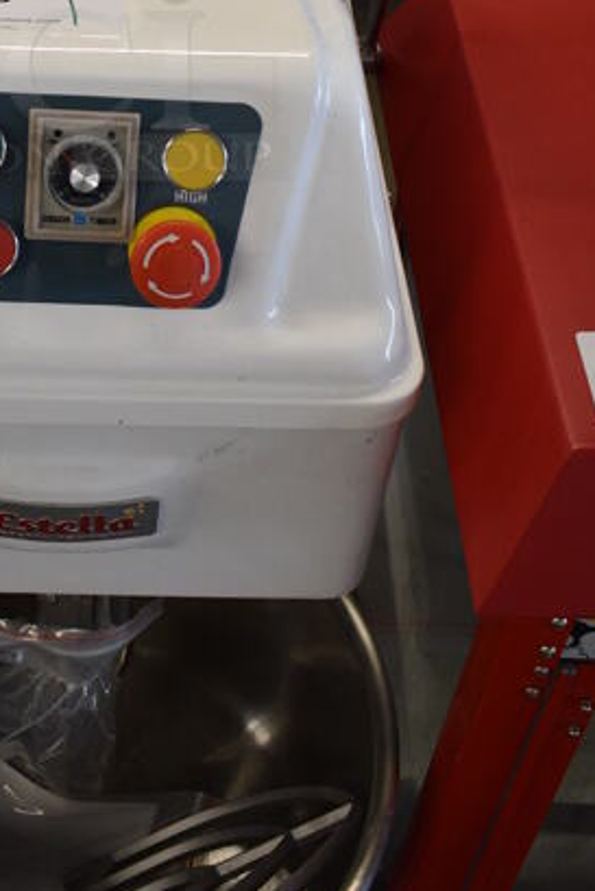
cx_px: 48
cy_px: 66
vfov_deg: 28.7
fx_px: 1660
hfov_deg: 19.9
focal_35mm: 67
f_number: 3.5
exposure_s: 1/160
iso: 800
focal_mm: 20
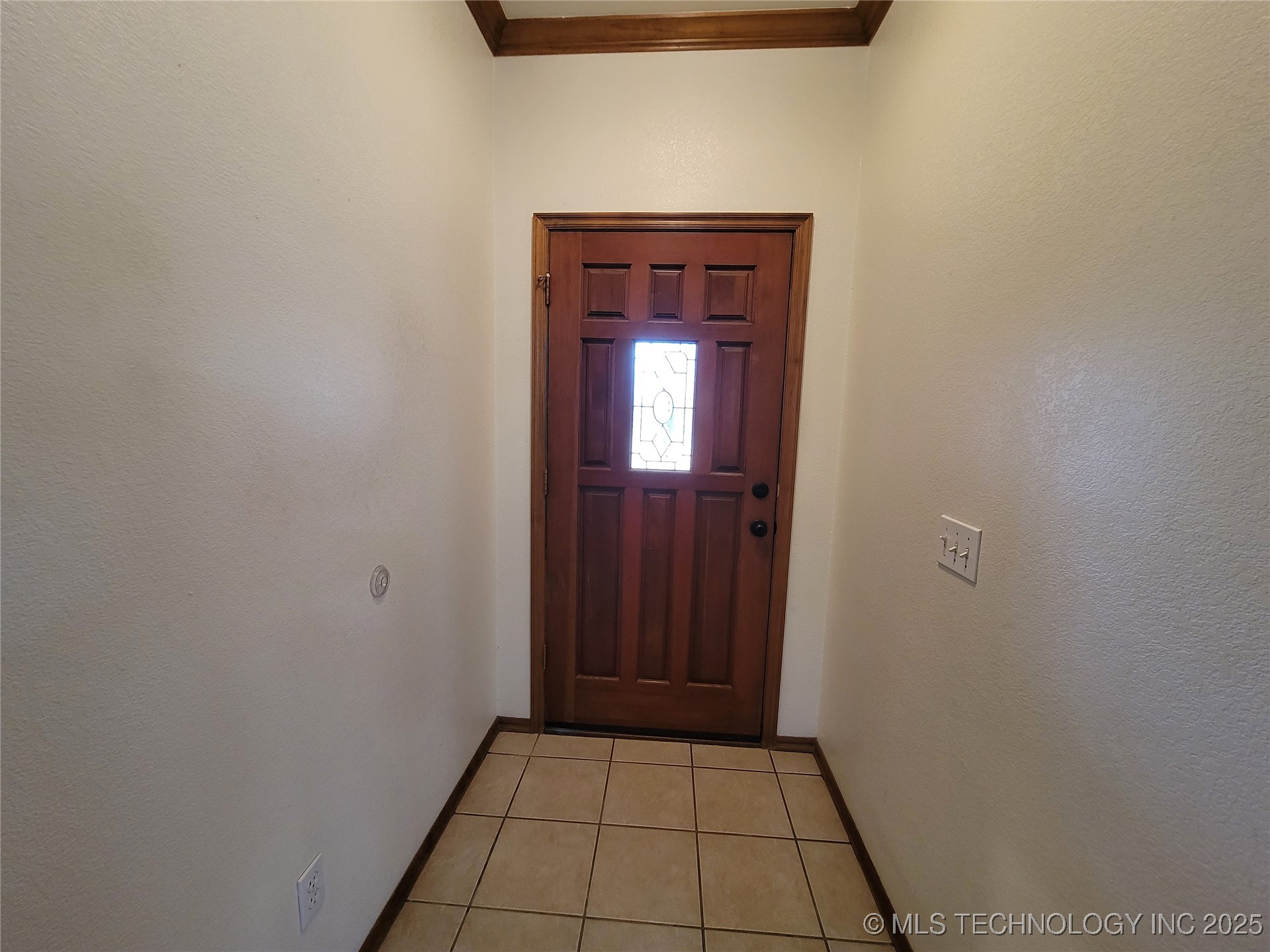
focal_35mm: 13
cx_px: 635
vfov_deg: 89.9
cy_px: 476
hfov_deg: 106.2
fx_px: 477
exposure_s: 1/60
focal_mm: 2.2
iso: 250
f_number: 2.2
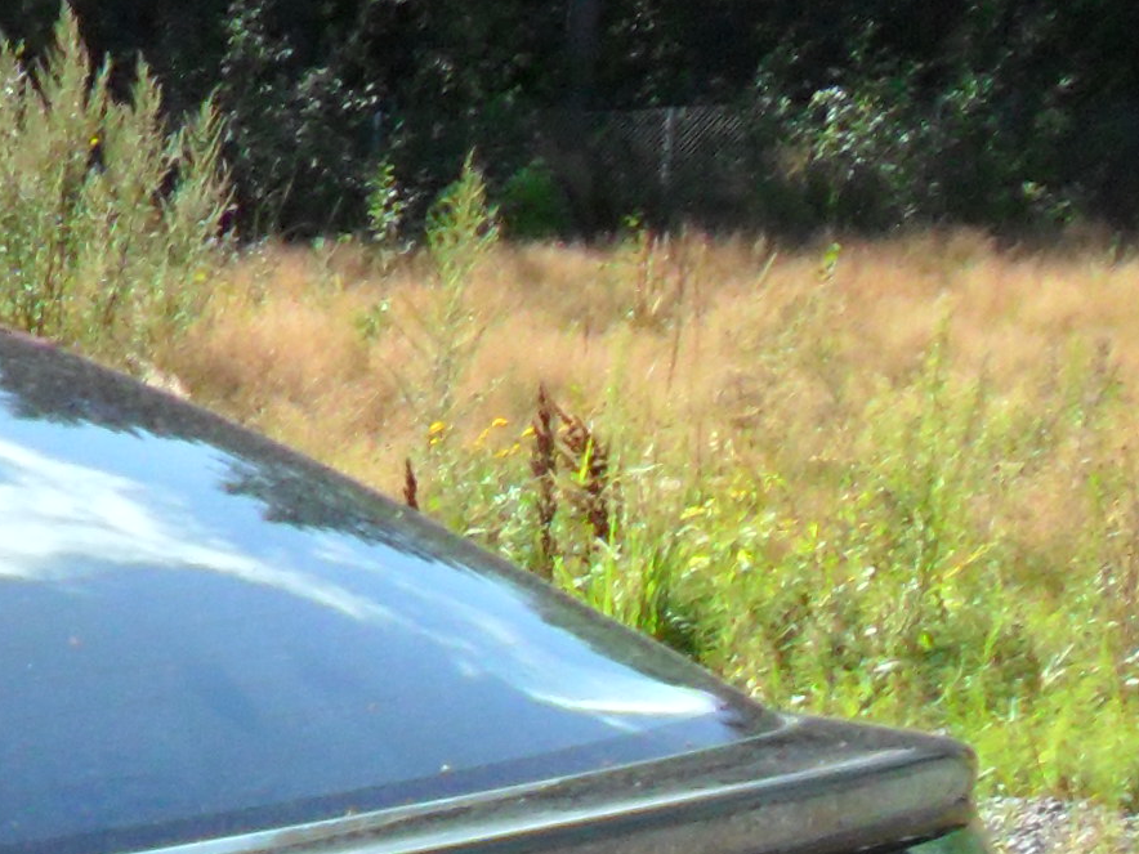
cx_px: -852
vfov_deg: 10.1
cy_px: 1897
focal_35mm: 132
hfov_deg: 13.5
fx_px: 4343
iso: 80
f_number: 3.5
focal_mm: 4.9
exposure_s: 1/500
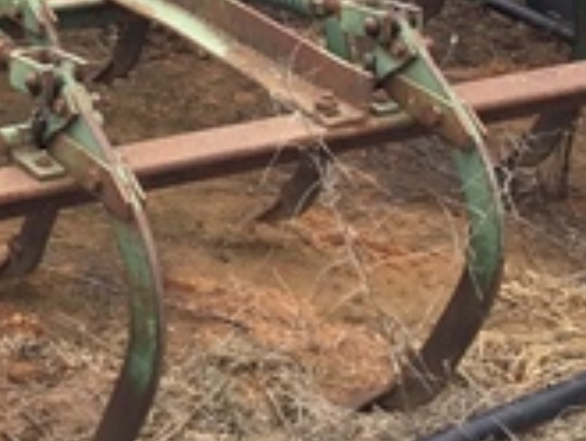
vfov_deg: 11.8
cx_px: -85
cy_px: -2
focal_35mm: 124
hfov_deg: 15.4
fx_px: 2101
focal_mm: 3.3
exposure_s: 1/312
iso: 25
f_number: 2.4
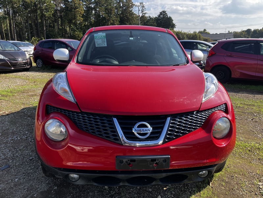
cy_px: 99
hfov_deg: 63.4
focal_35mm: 28
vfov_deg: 49.7
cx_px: 132
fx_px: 213
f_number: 1.8
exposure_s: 1/738
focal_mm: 3.99
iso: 32
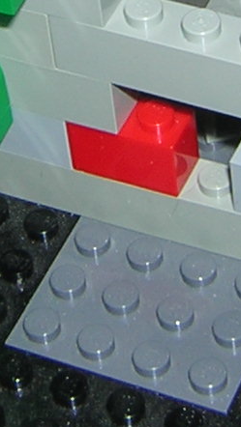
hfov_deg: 8.6
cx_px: 123
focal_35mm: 142
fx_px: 1611
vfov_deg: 14.4
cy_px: -139
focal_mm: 4.7
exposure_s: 1/60.1
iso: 100
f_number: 5.2
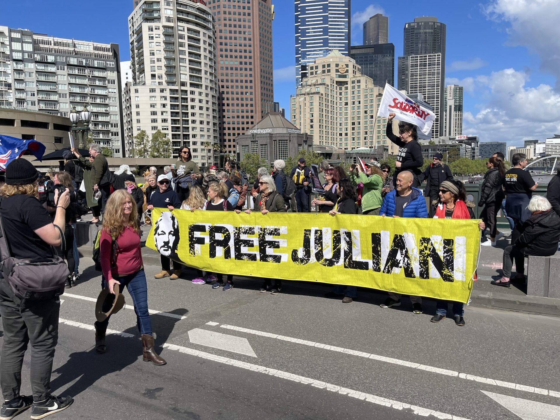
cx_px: 280
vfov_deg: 53.1
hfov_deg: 67.3
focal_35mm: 26
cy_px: 210
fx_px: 421
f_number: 1.6
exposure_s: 1/5128
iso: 32
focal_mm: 5.1
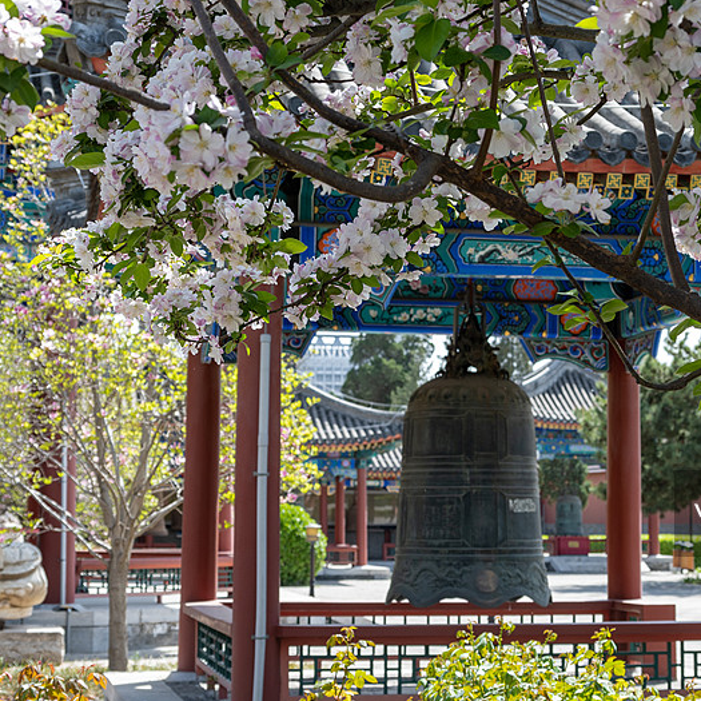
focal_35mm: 80
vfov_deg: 21.7
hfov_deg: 21.7
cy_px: 348
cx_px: 438
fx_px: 1825
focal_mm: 41
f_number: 6.3
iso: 125
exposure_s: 1/160
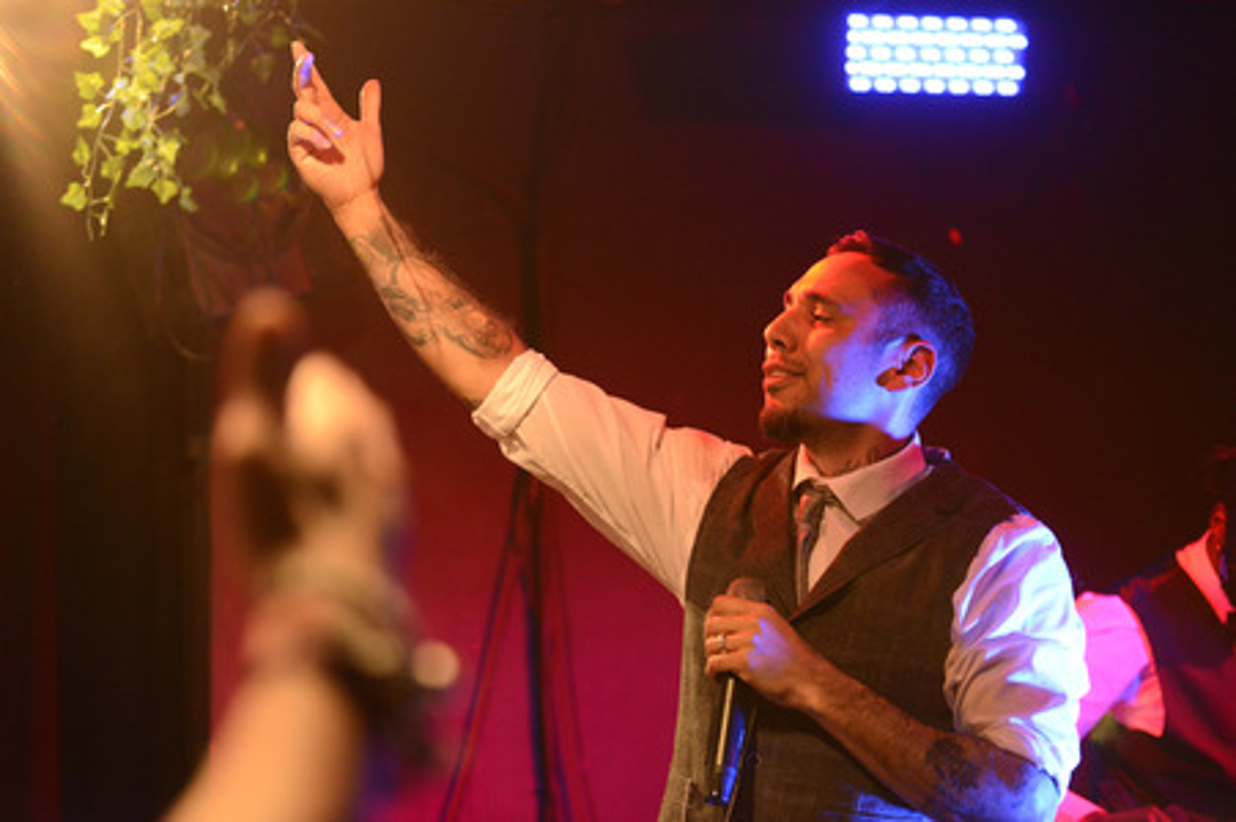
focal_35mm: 70
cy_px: 411
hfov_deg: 28.9
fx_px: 2402
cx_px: 618
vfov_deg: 19.4
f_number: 2.8
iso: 4000
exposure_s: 1/250
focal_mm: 70
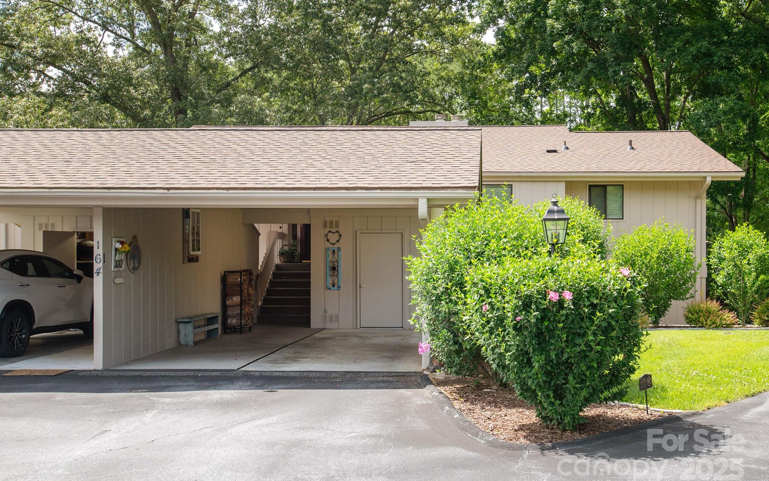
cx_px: 383
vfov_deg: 40.6
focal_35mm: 31
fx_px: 650
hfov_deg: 61.2
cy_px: 241
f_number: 7.1
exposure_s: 1/1000
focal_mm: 30
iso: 320
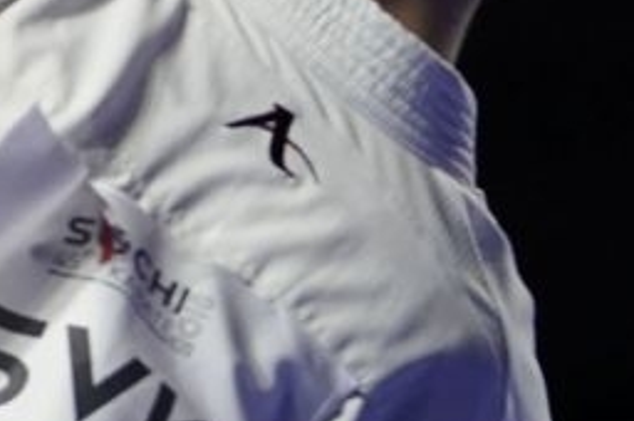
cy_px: 518
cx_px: -1464
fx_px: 16217
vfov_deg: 1.5
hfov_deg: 2.2
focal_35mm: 922
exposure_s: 1/1000
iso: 1000
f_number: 2.8
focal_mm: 131
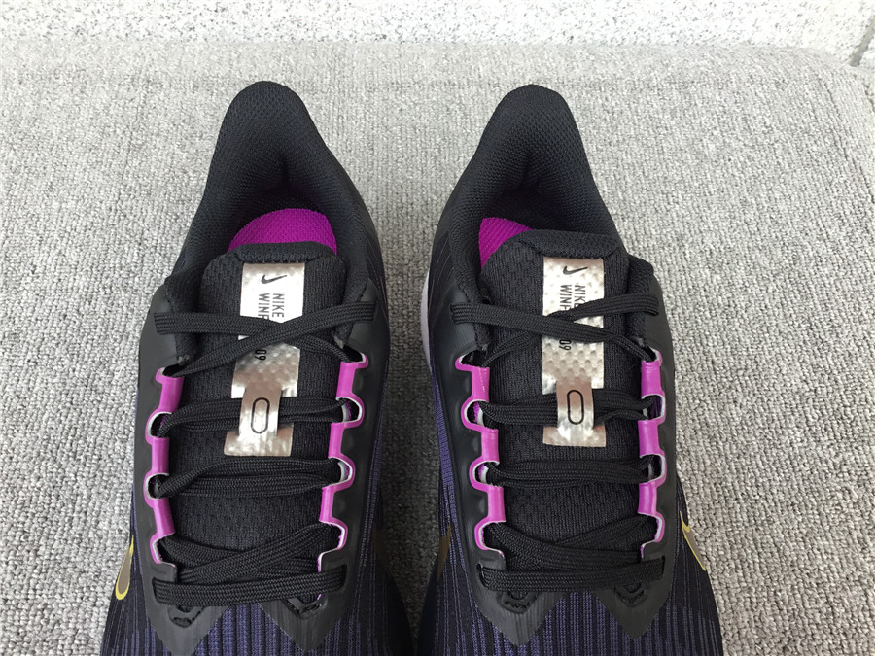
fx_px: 784
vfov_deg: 45.4
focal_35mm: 31
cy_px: 328
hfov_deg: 58.4
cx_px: 438
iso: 50
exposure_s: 1/100
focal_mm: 3.3
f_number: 2.4
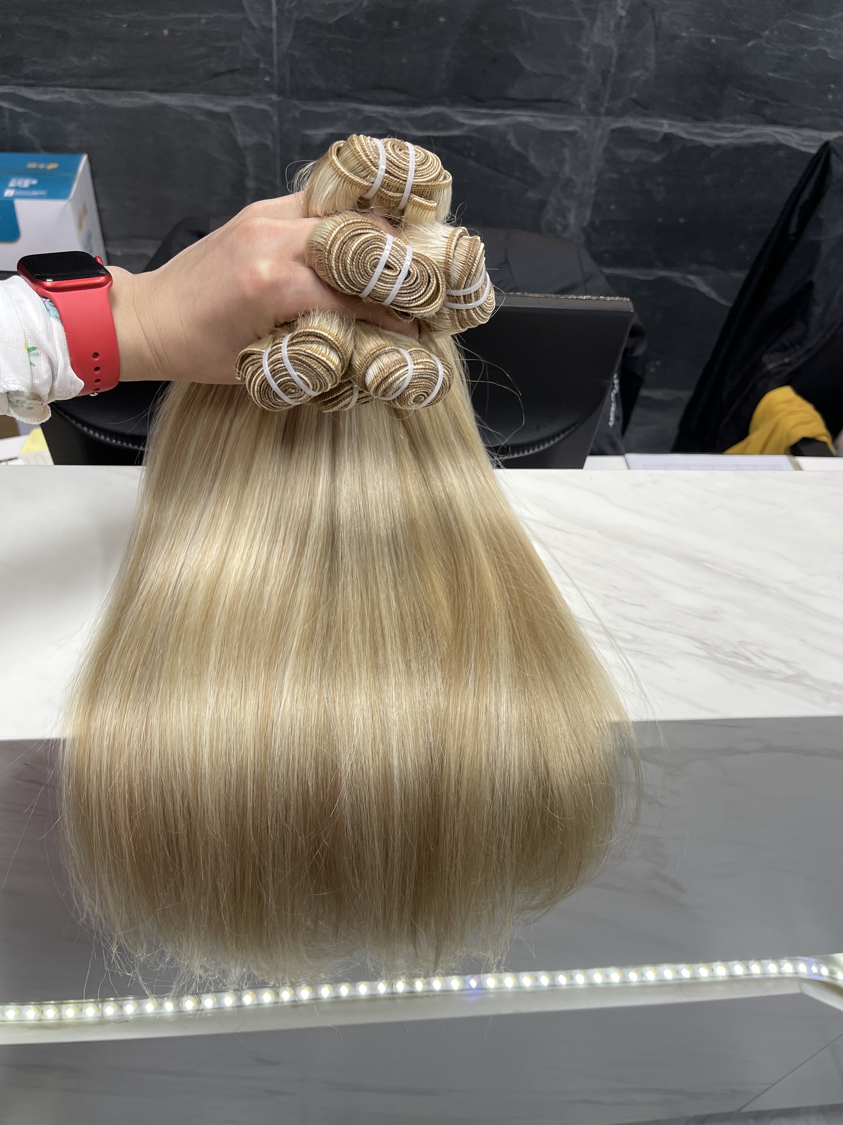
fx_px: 844
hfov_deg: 53.1
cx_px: 422
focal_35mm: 26
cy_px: 562
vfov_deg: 67.3
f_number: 1.6
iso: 64
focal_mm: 5.1
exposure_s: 1/100
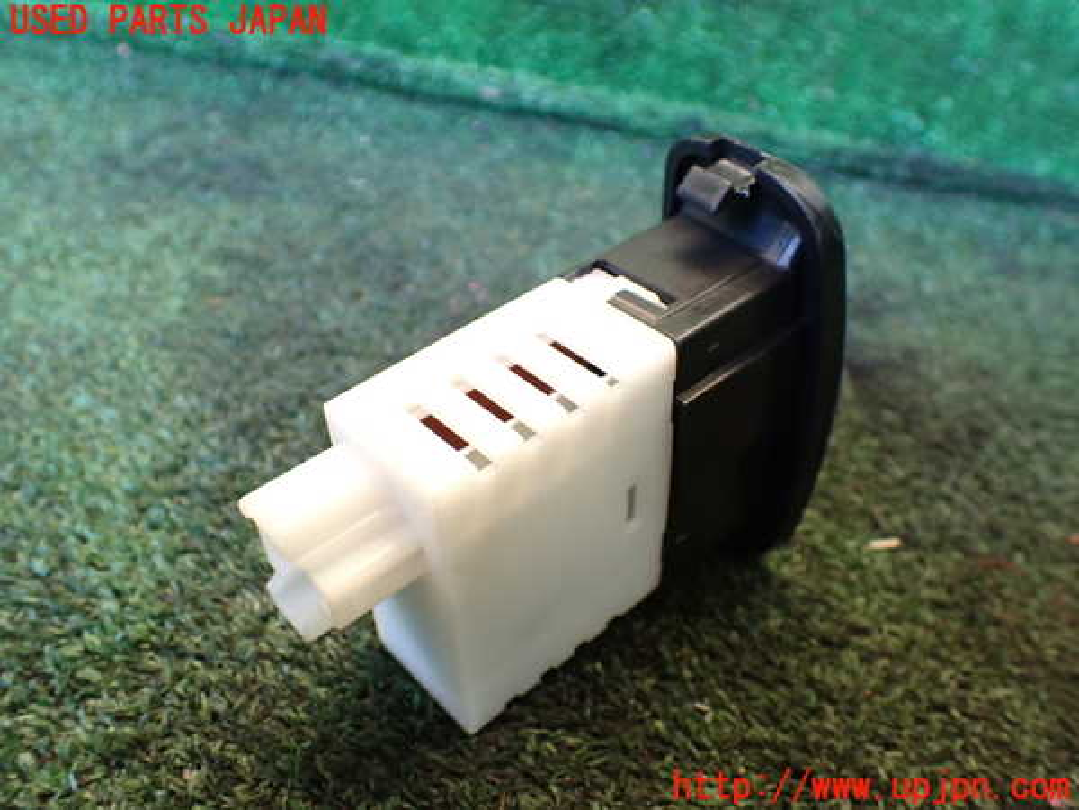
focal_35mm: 30
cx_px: 540
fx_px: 935
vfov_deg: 46.8
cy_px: 405
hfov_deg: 60.0
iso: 800
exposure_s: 1/100
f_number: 2.3
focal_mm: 5.4
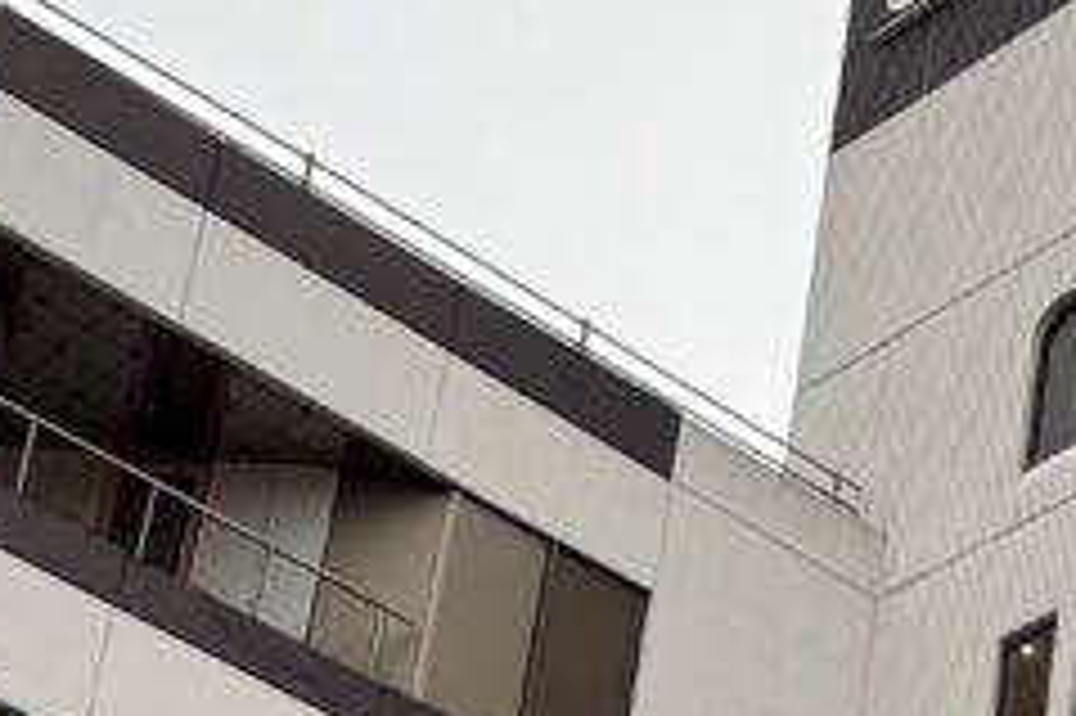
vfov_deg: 9.2
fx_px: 4331
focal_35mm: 145
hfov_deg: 13.8
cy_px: 1058
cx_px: 1234
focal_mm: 5.96
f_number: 1.6
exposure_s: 1/430
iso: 50
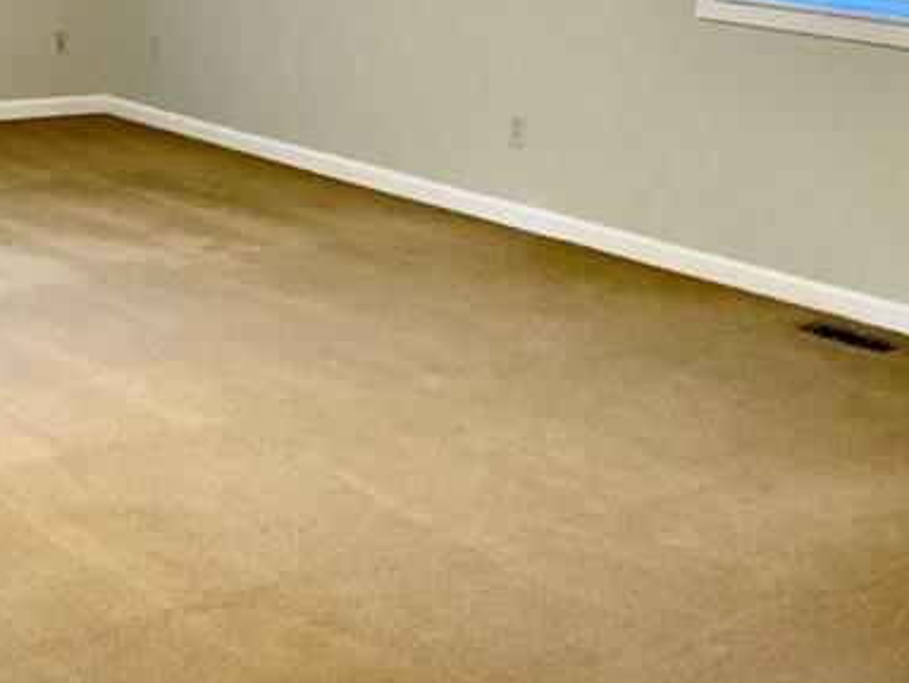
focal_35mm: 78
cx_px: -7
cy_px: 93
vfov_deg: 18.6
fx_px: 2049
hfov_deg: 23.9
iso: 250
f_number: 1.8
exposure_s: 1/60
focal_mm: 3
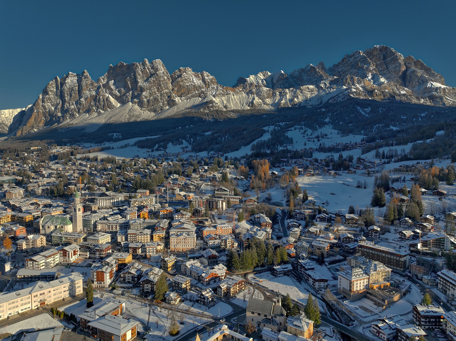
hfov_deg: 71.6
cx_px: 228
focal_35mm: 24
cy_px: 170
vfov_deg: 56.8
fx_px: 316
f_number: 2.8
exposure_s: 1/1600
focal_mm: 12.29
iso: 150
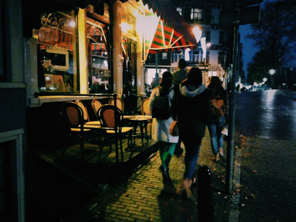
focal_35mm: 33
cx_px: 148
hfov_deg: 55.4
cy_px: 111
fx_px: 282
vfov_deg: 42.9
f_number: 2.4
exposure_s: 1/15
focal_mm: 4.12
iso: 2000
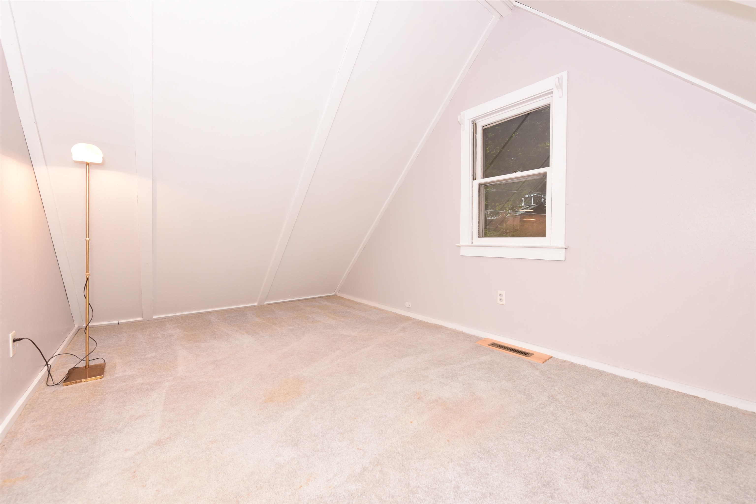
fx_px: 294
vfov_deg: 81.2
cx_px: 378
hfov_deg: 104.2
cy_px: 252
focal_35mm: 14
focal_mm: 14
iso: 800
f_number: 7.1
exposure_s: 1/60
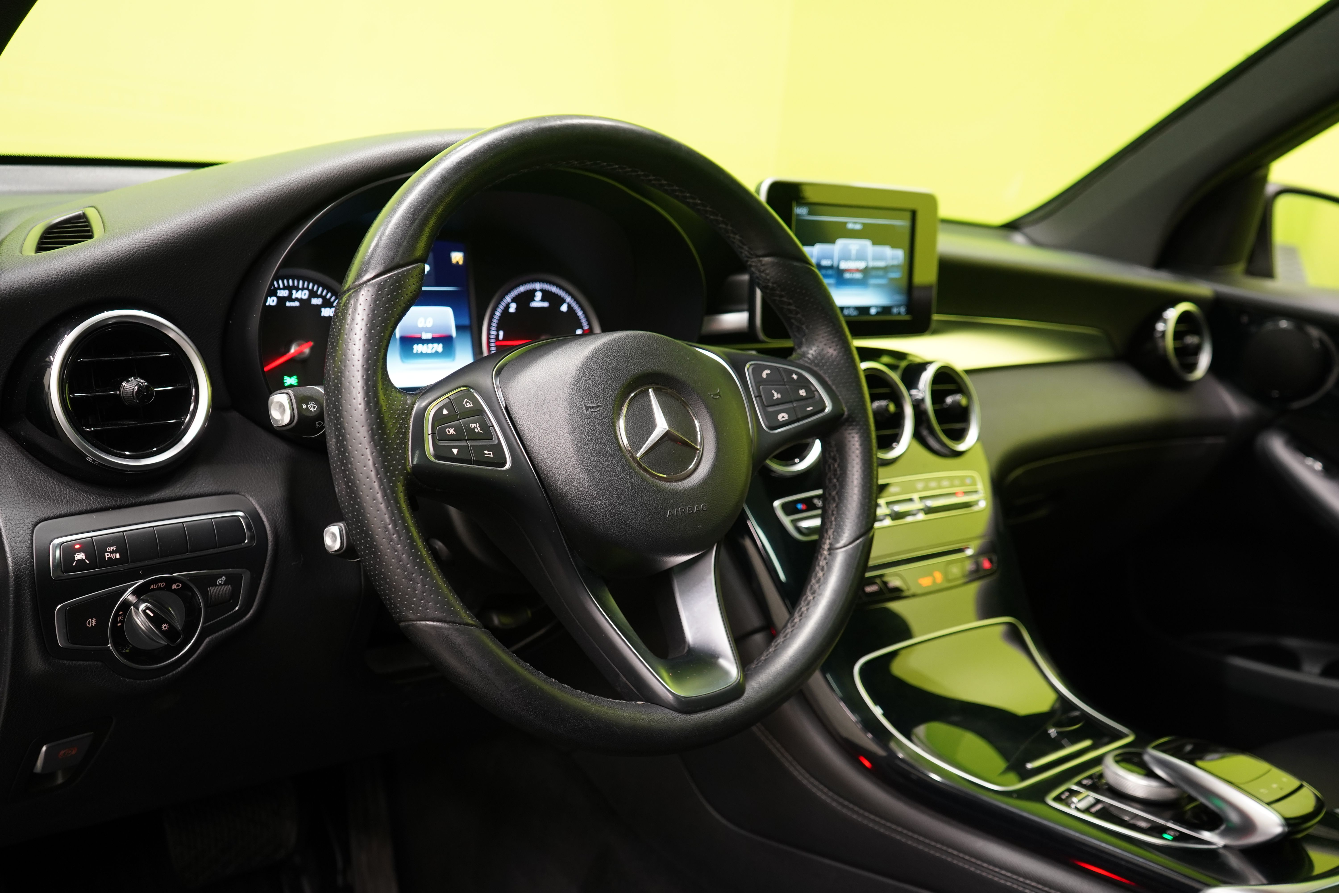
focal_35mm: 33
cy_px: 446
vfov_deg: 40.0
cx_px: 670
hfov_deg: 57.2
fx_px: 1227
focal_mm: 33
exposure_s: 1/20
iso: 1250
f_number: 5
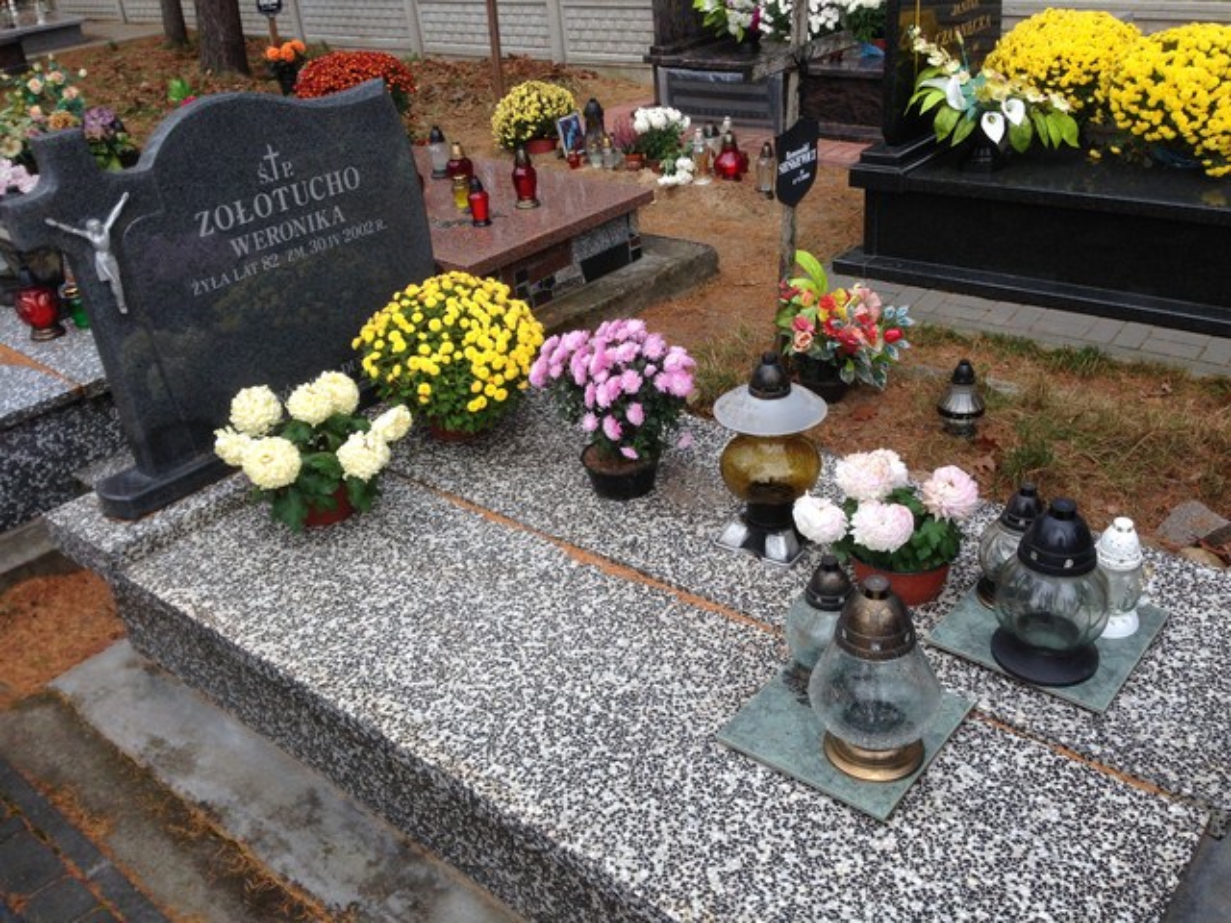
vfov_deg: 42.9
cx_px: 616
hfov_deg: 55.4
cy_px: 462
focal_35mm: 33
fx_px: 1174
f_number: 2.4
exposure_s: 1/188
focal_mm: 4.12
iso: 50
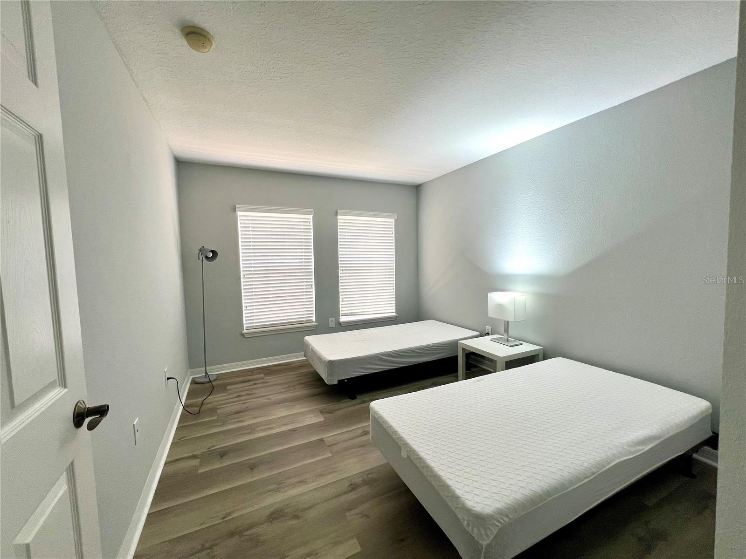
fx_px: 280
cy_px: 280
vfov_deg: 89.9
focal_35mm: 13
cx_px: 373
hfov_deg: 106.2
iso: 80
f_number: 1.8
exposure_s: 1/120
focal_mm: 1.57
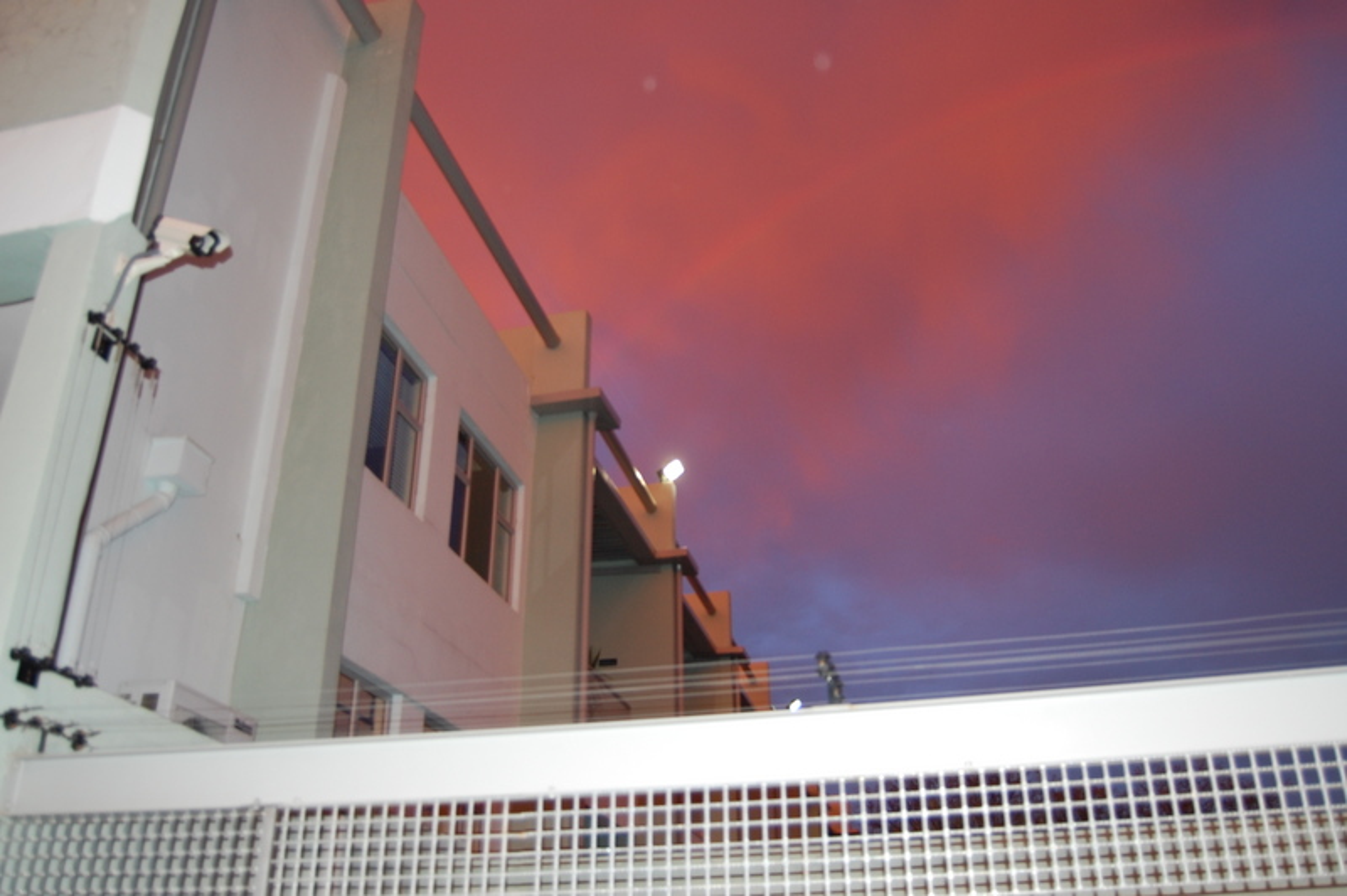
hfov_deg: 62.0
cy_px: 448
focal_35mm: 30
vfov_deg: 43.5
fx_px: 1122
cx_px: 674
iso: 400
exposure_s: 1/60
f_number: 3.8
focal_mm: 20
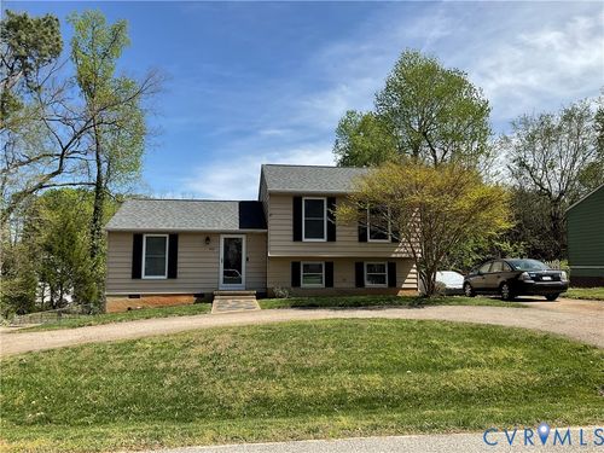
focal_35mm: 29
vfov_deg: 48.2
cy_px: 226
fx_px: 506
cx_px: 302
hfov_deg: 61.7
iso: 16
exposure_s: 1/1786
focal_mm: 3
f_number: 1.8
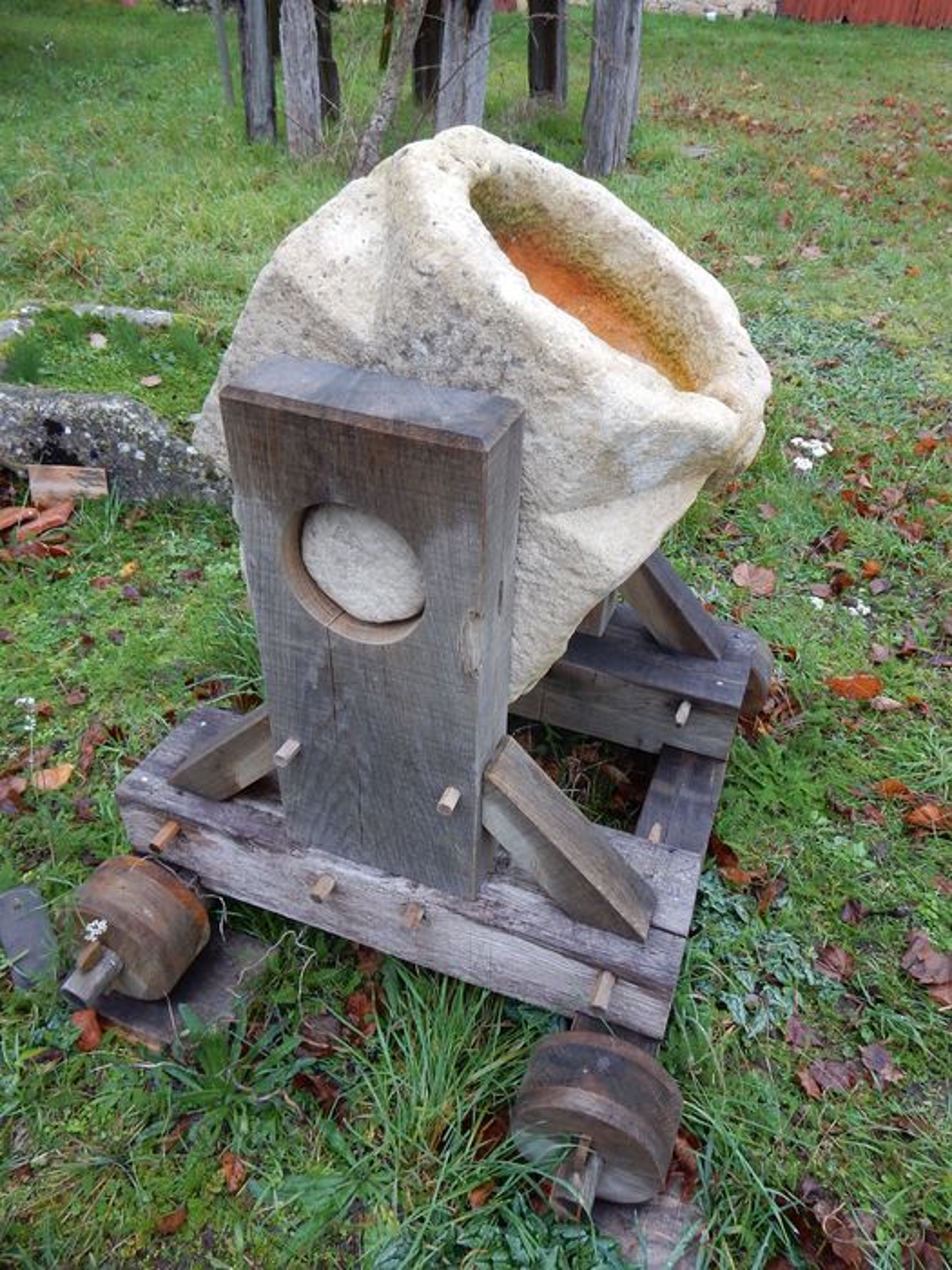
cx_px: 476
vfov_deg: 69.4
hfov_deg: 54.9
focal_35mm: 25
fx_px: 917
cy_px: 635
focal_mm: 4.5
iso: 180
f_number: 3.7
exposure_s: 1/30
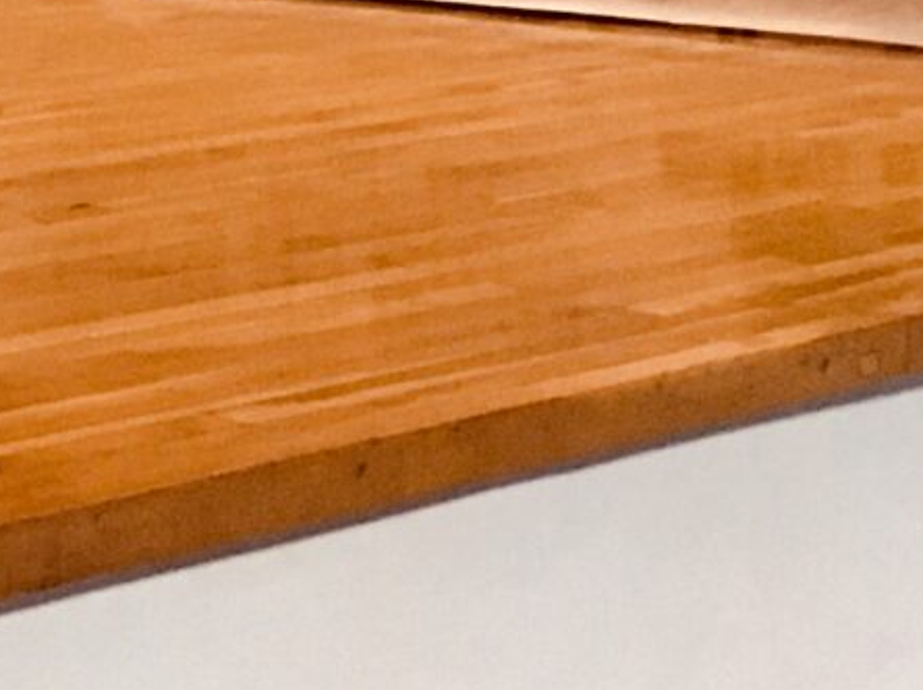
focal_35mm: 167
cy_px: -727
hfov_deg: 11.2
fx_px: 4449
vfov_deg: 8.4
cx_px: -610
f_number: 2.2
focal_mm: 4.15
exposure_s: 1/25
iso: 200
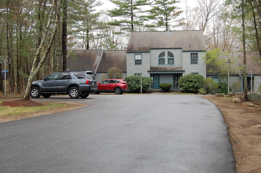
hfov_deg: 43.7
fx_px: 326
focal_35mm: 45
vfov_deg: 29.8
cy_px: 86
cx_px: 130
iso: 200
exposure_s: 1/160
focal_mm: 30
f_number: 6.3
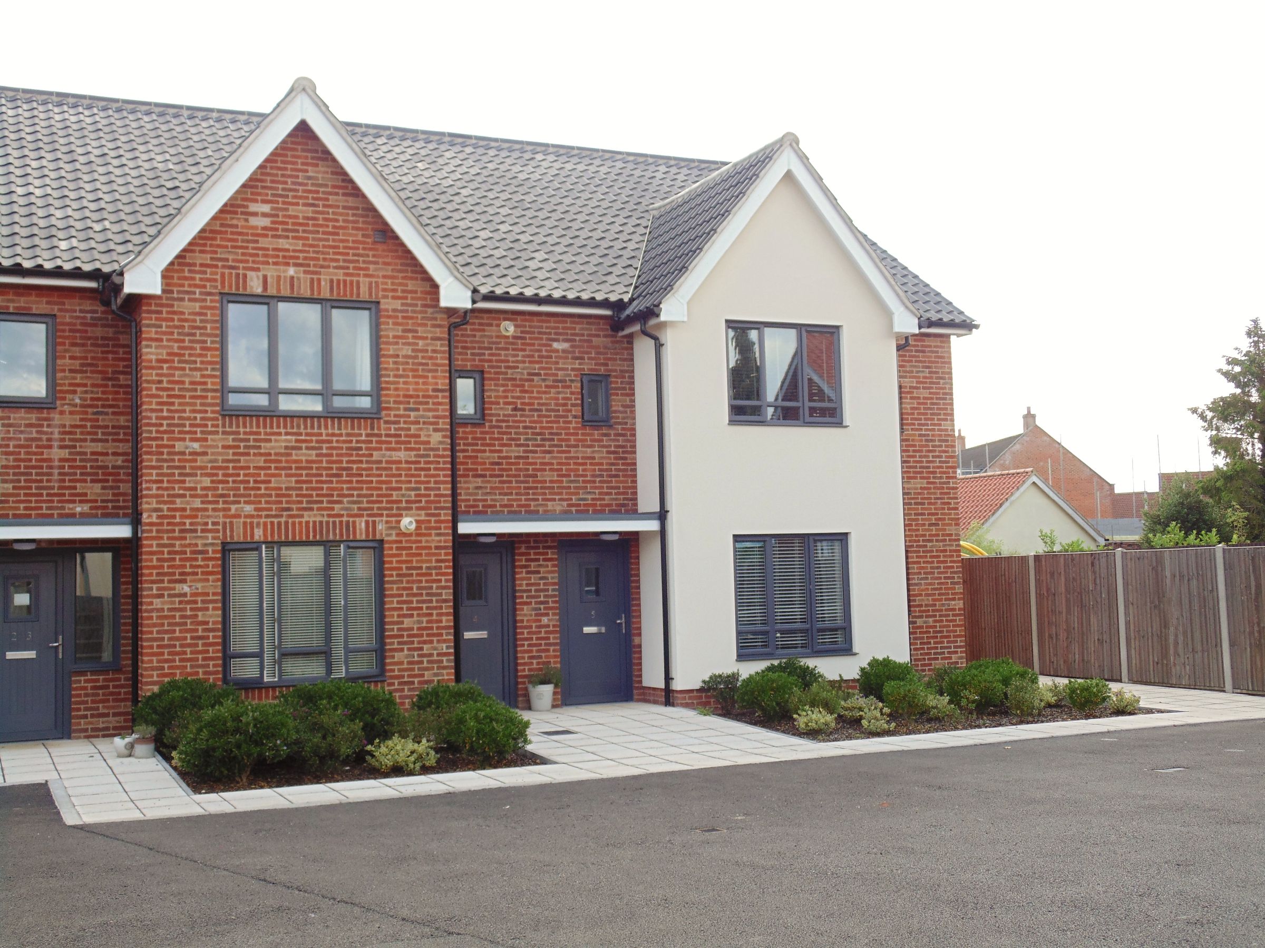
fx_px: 1498
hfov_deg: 45.8
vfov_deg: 35.1
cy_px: 474
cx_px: 632
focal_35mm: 41
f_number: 3.6
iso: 80
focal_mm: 7.4
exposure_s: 1/200
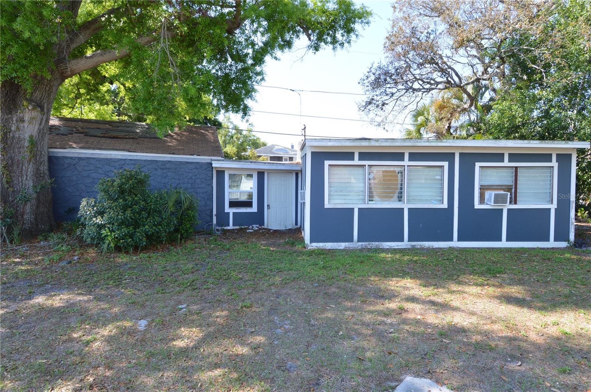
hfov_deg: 90.1
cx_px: 296
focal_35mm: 18
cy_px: 196
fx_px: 295
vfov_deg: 67.3
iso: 200
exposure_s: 1/100
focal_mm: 12
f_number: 8
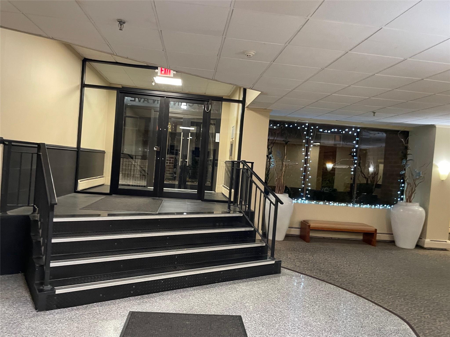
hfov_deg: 67.3
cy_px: 168
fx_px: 338
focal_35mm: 26
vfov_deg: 53.1
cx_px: 225
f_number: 1.6
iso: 400
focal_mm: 4.2
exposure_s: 1/60
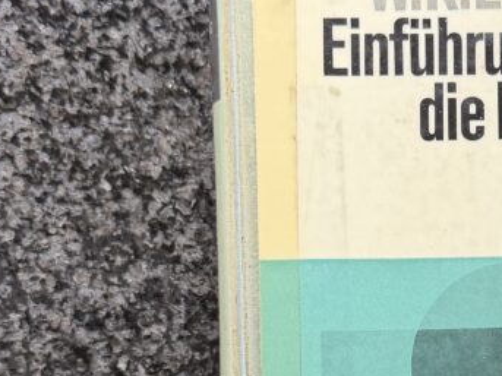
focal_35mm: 56
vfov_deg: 25.4
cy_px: 331
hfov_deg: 33.1
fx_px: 812
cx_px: 424
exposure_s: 1/71
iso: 200
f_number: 1.78
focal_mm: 6.76
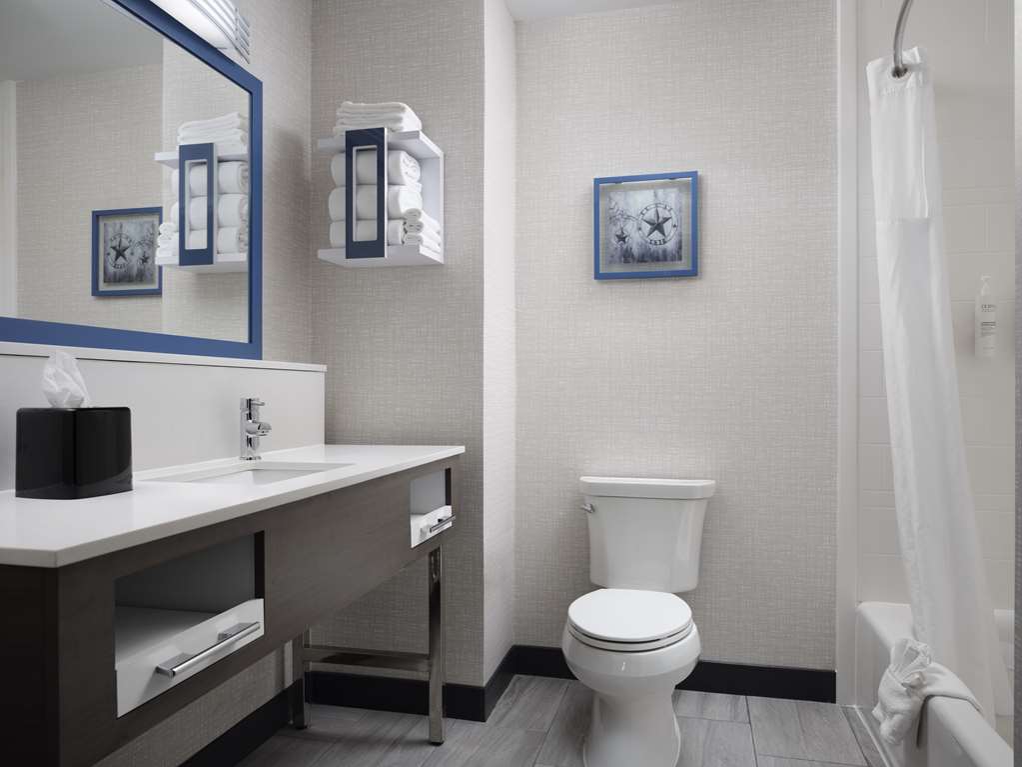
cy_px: 384
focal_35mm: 24
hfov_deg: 71.6
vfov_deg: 56.8
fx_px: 708
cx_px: 511
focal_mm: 30
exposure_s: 1/1.59
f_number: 11
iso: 320
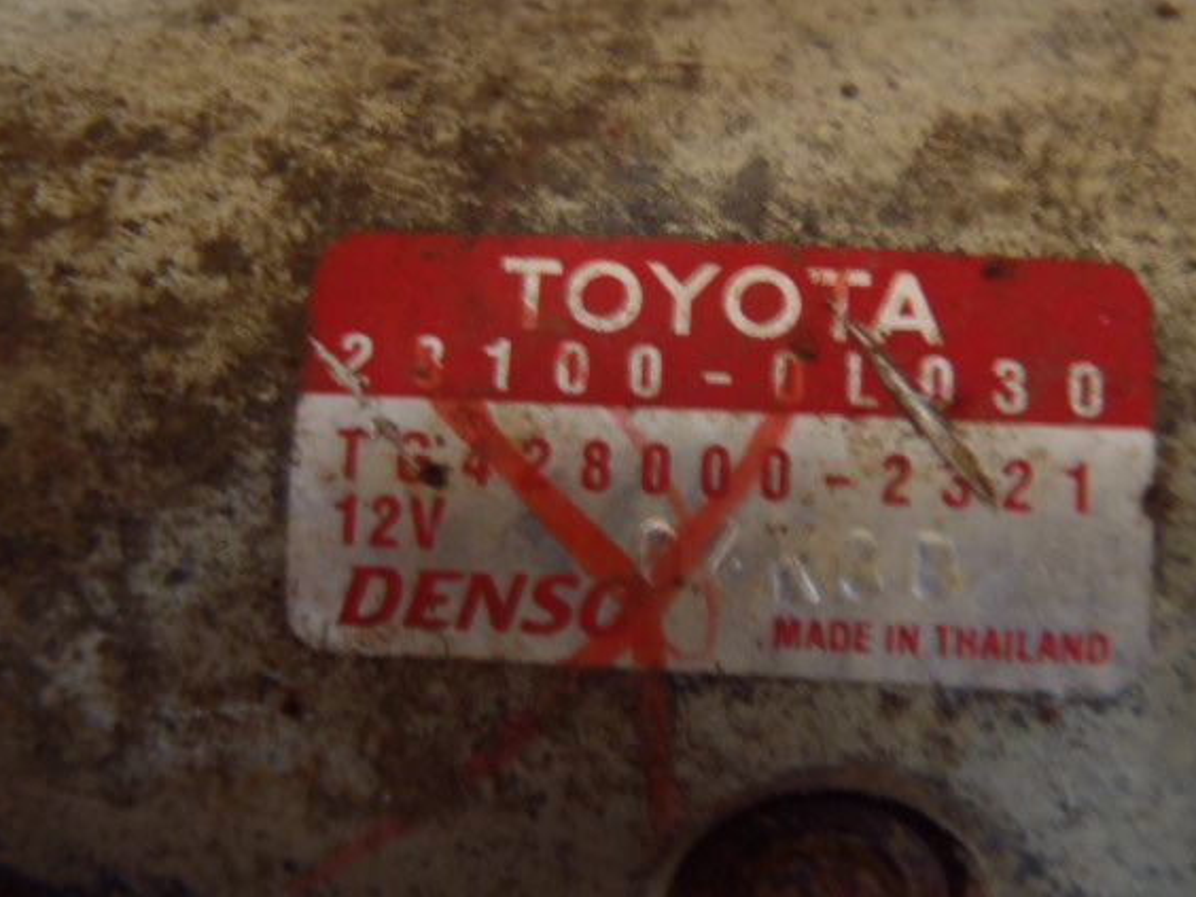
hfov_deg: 44.8
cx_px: 623
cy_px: 422
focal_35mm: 42
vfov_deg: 34.3
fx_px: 1451
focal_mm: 6.64
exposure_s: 1/4
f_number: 4.7
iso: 320
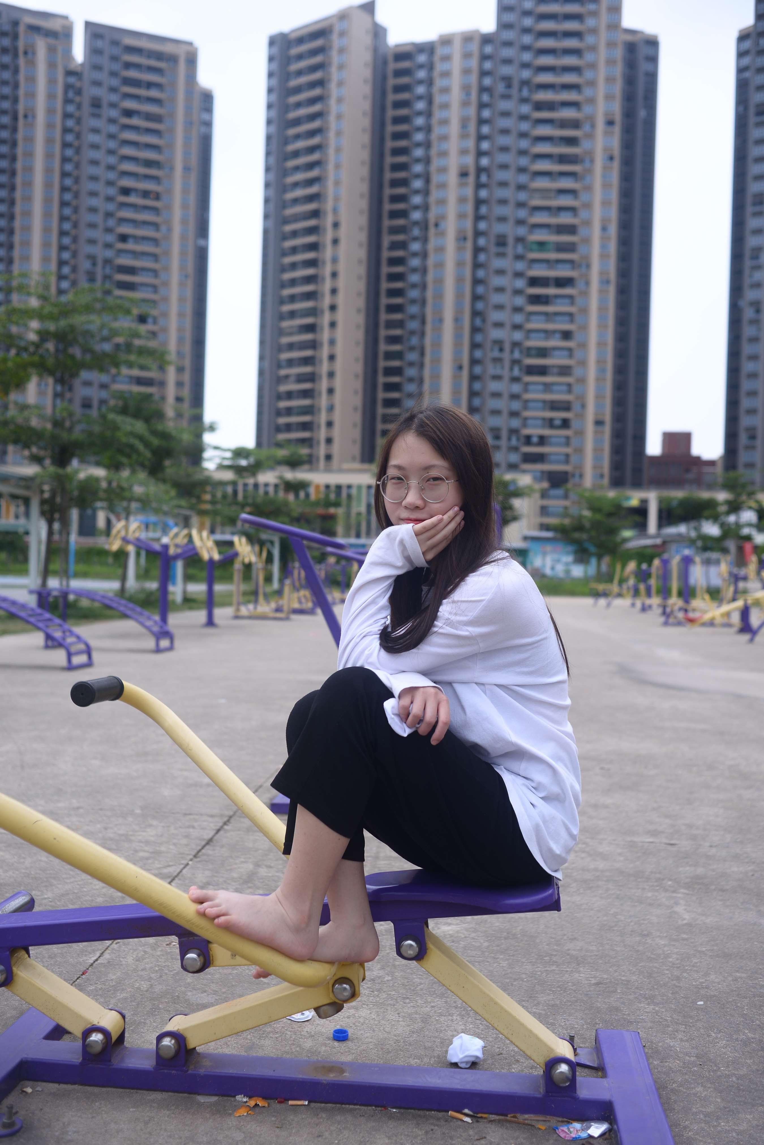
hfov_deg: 37.9
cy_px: 572
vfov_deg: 54.4
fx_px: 1113
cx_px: 382
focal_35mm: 35
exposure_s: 1/800
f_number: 4
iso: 100
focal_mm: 35
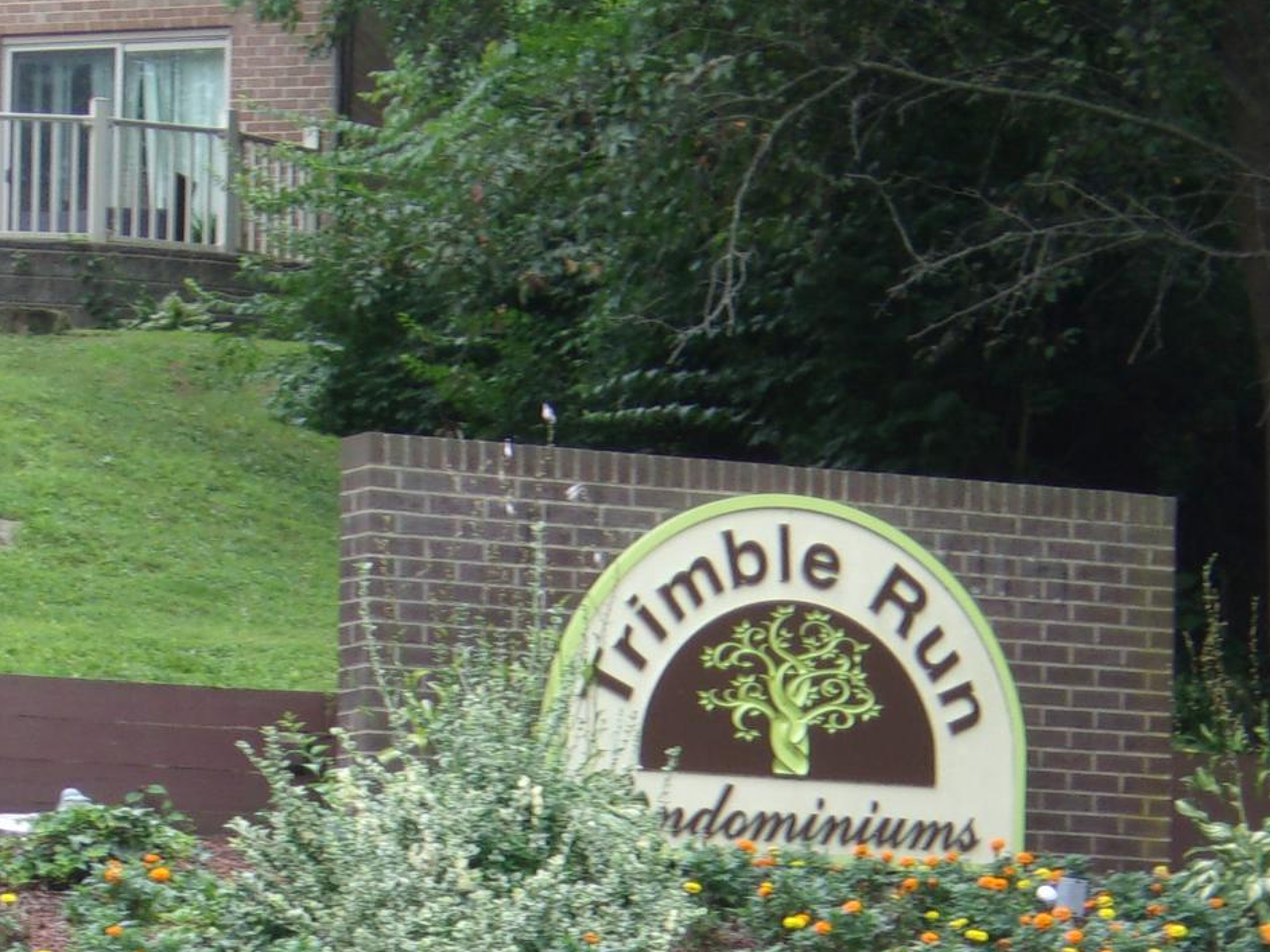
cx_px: 558
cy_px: 895
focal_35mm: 189
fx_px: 6933
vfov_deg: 7.8
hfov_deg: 10.5
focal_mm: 15.6
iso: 80
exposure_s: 1/80
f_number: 5.6
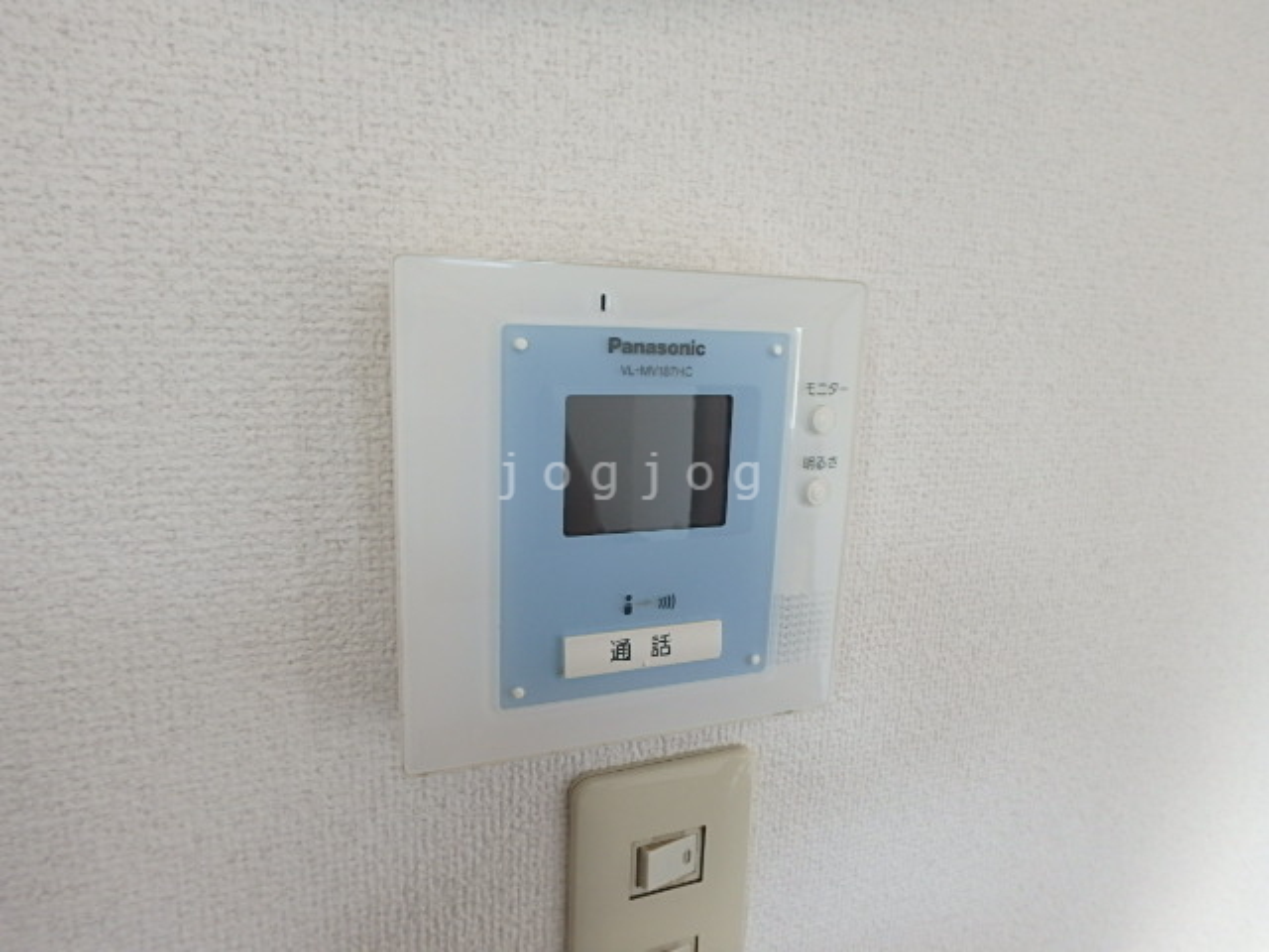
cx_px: 634
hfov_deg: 79.0
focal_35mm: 21
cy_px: 476
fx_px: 770
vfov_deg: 63.4
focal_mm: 3.7
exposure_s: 1/40
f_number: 3.5
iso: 200
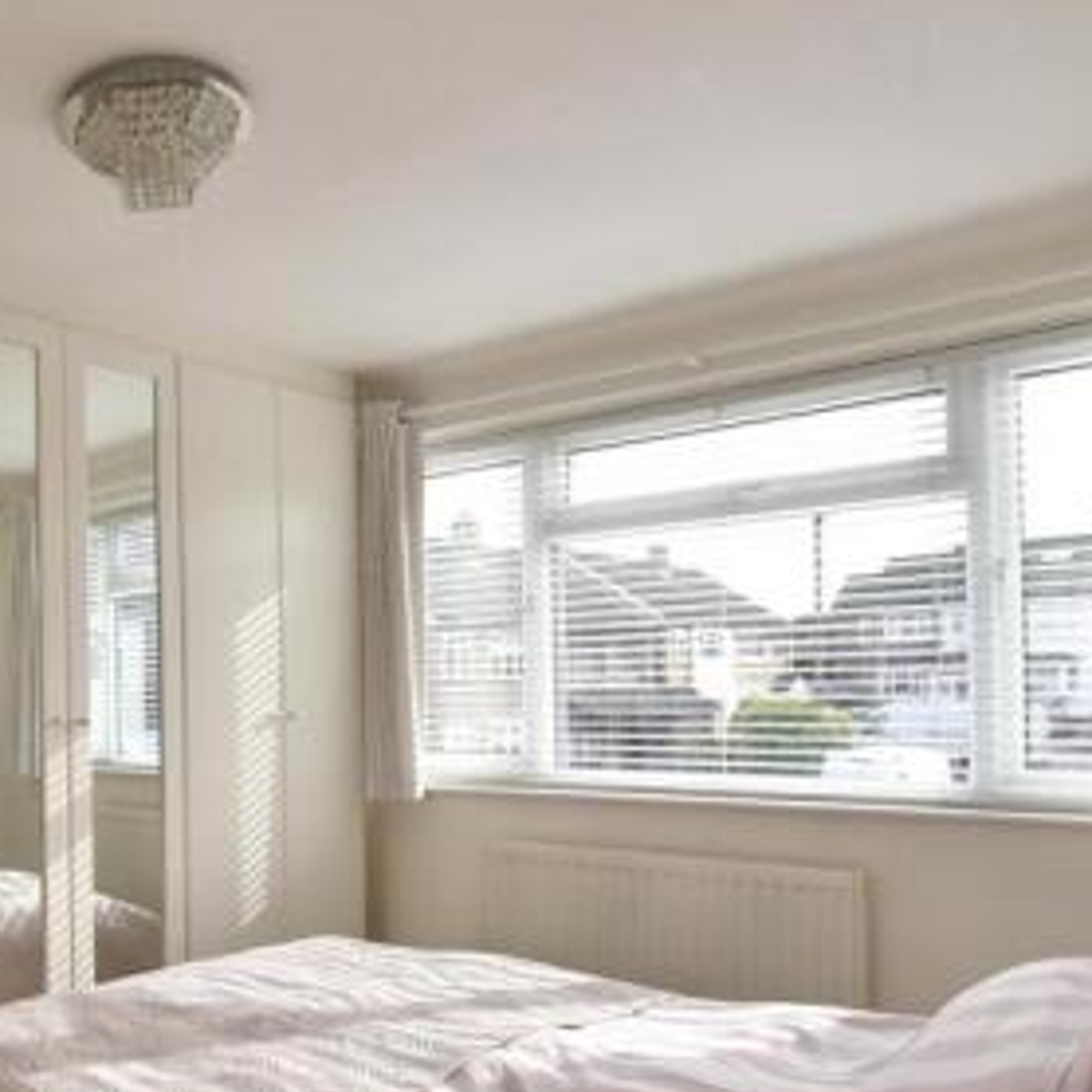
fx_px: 1071
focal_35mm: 30
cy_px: 689
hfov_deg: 48.8
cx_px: 128
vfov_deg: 53.4
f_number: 8
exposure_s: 1/250
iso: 800
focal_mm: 10
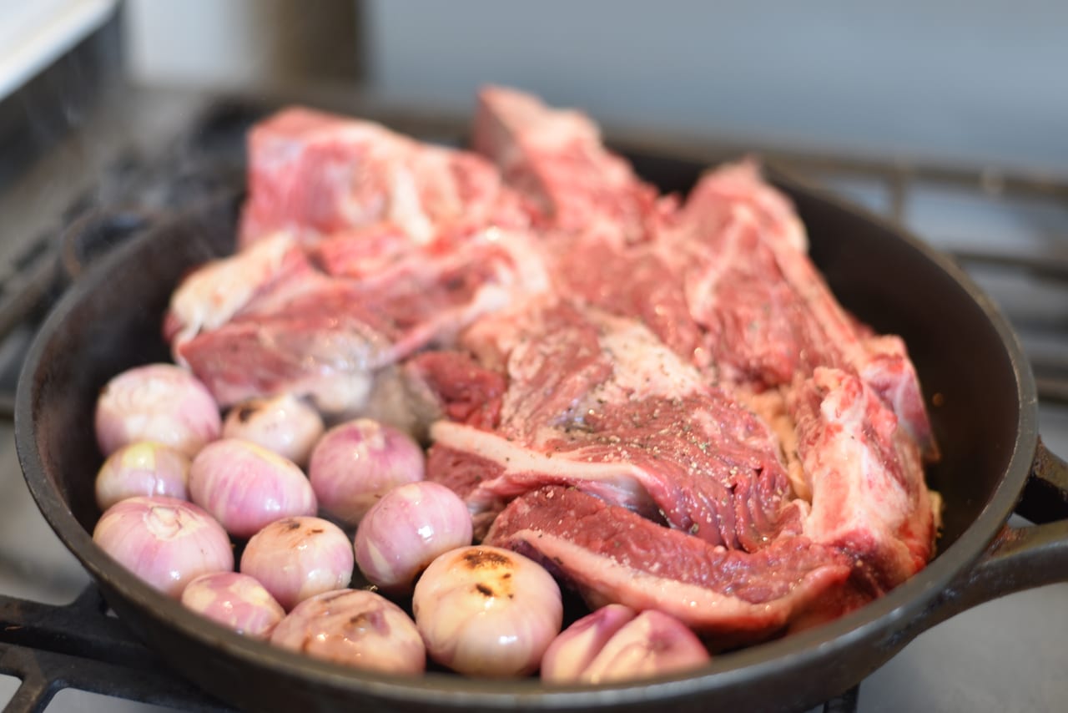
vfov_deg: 27.0
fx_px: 1484
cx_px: 534
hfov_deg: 39.6
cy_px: 356
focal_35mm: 50
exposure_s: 1/60
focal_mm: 50
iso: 800
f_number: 2
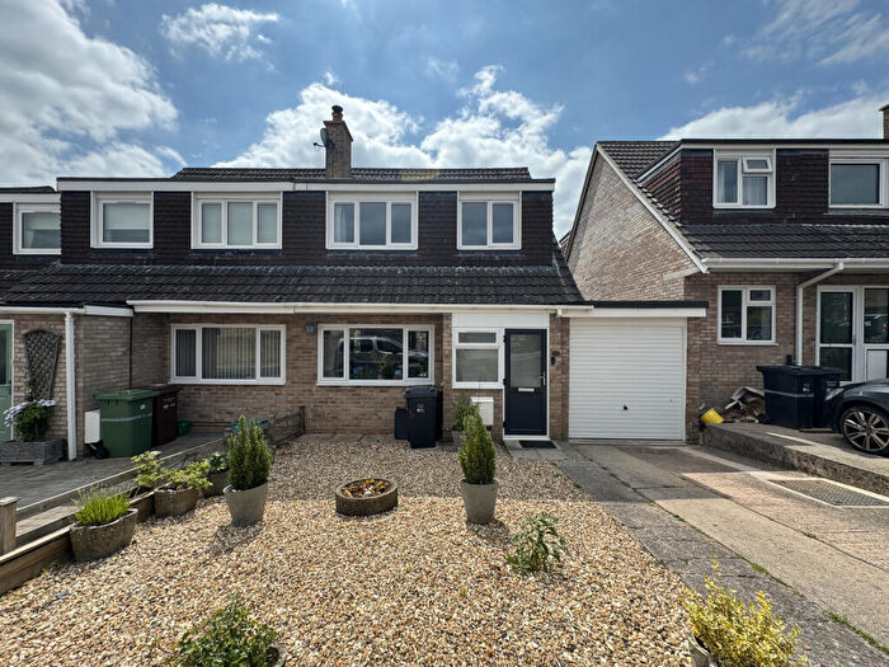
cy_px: 334
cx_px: 444
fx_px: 360
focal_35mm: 14
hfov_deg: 102.1
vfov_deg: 85.7
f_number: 2.2
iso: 50
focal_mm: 2.22
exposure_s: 1/1567
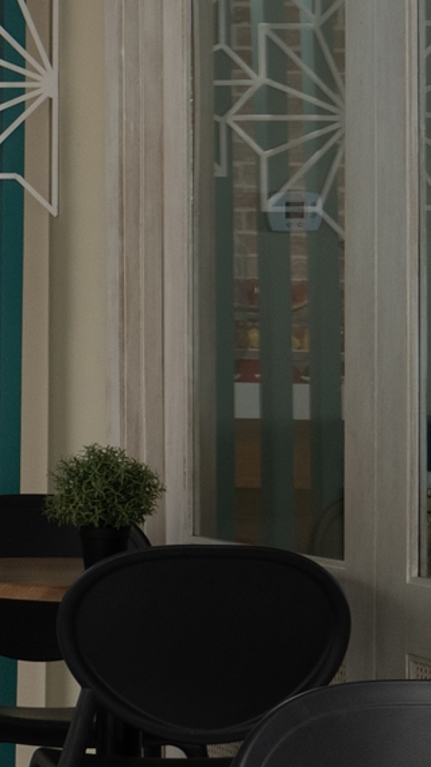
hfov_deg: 7.1
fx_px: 3028
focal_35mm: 149
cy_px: 197
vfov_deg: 14.4
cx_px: -966
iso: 500
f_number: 8
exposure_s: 1/80
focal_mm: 27
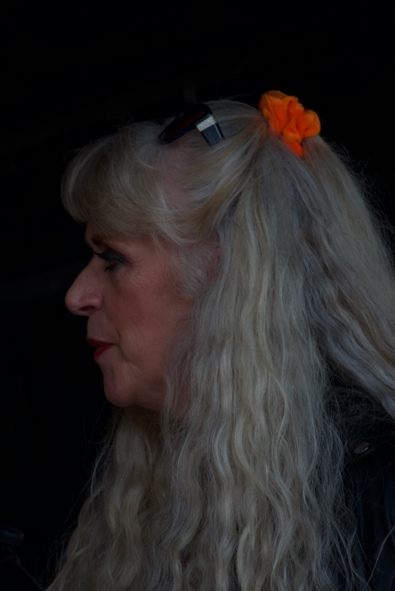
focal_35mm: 547
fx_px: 8997
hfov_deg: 2.5
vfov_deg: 3.8
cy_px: 296
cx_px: 198
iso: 100
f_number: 4
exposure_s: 1/160
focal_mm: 200.72
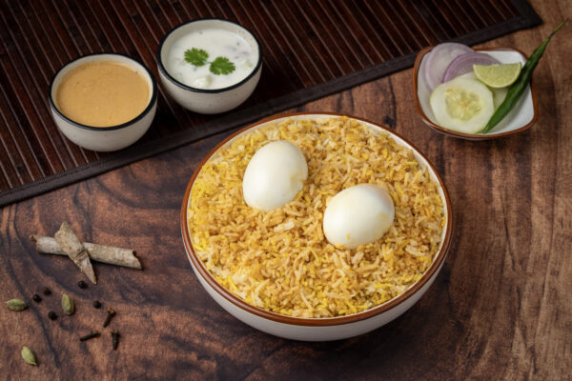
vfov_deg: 15.2
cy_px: 190
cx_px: 286
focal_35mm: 90
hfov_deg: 22.6
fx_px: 1430
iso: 64
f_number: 11
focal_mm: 90
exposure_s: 1/200
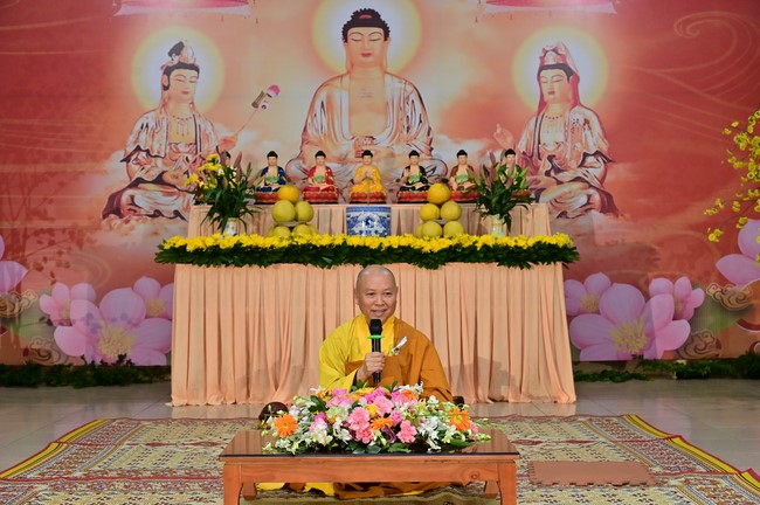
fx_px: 1054
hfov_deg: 39.6
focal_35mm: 50
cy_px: 252
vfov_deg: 26.9
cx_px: 380
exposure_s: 1/160
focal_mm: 50
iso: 1600
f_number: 5.6
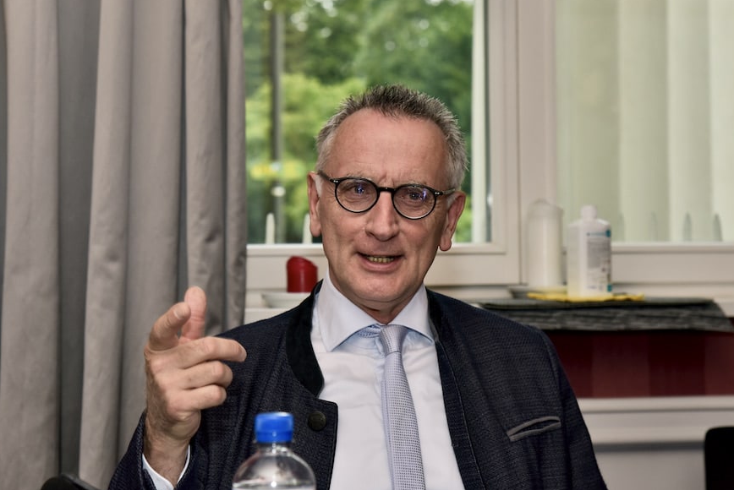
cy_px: 215
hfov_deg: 22.1
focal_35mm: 92
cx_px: 394
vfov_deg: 14.9
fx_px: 1877
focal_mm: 78
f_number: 7.1
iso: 800
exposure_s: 1/60
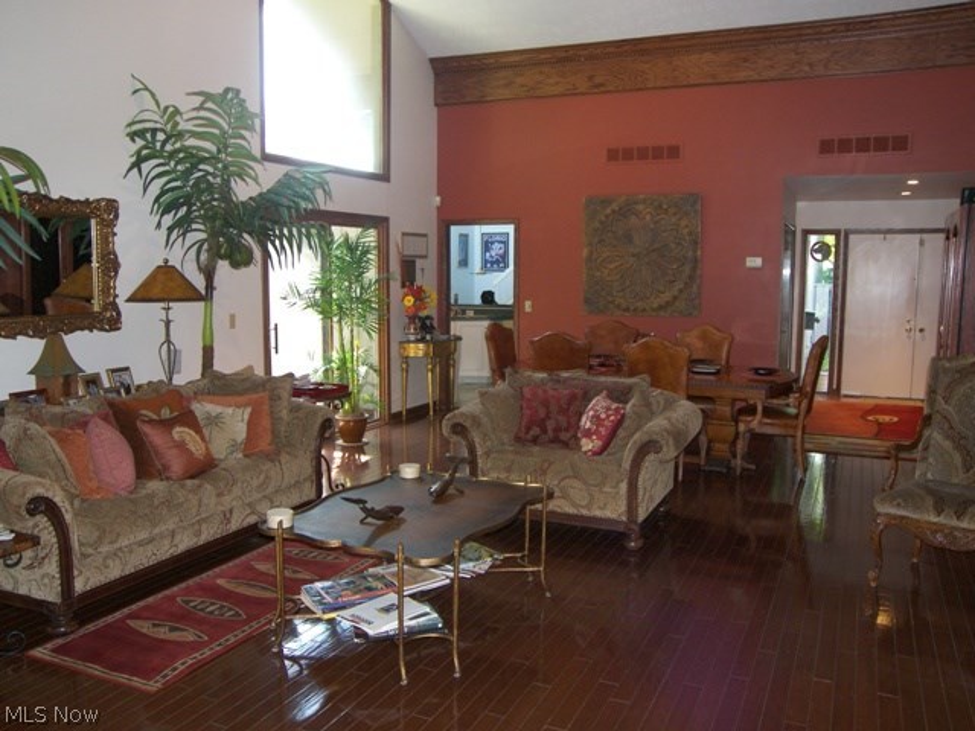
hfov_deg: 58.4
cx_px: 488
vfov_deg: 45.4
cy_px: 366
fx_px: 873
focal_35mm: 31
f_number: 3.2
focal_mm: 6.6
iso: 160
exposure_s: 1/30
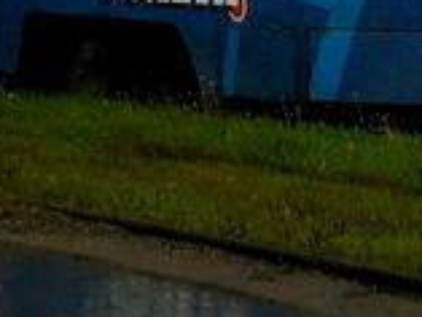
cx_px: -255
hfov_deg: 8.2
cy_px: -661
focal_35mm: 235
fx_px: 2867
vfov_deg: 5.9
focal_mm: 6
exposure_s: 1/640
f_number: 2.8
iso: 100
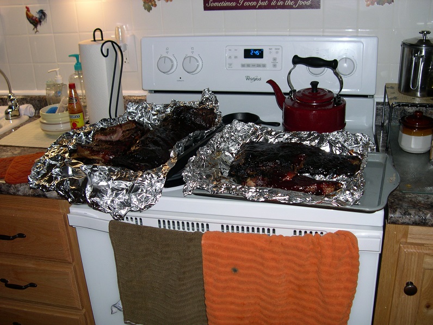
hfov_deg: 49.0
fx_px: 475
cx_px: 216
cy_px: 162
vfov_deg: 37.7
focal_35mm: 38
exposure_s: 1/60
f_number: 2.8
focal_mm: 8
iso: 100
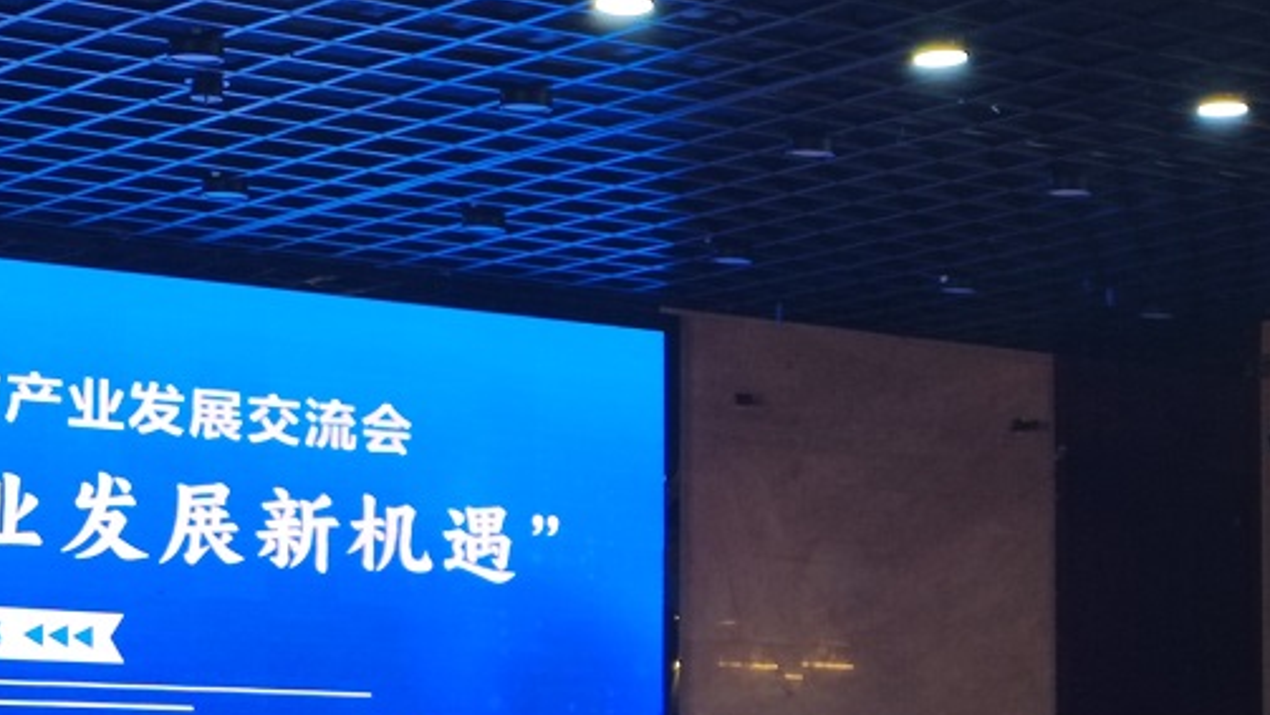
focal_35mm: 117
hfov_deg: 18.0
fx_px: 3940
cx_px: 1129
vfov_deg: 10.3
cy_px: 690
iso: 320
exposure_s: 1/100
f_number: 1.9
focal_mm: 5.52
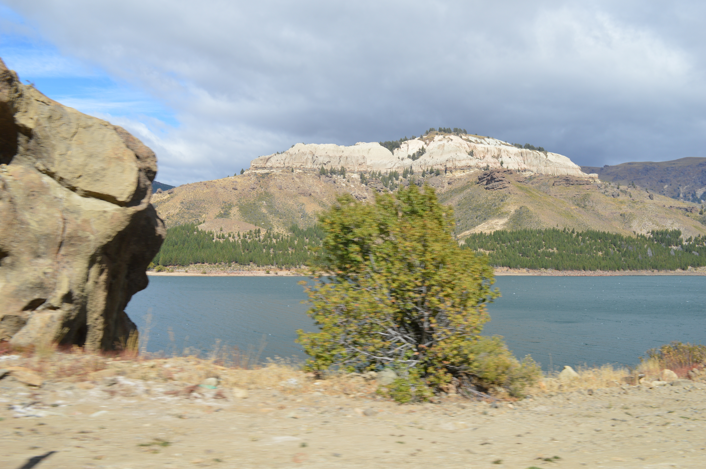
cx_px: 353
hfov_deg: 57.3
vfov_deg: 39.9
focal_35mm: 33
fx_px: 647
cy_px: 234
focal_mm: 22
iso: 100
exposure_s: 1/250
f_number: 8
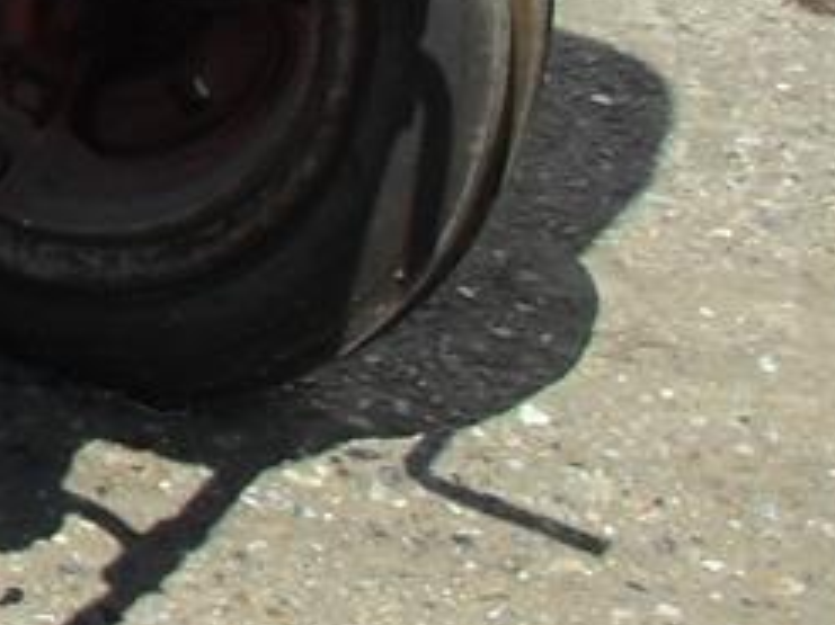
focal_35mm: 204
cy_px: -578
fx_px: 4918
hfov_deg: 8.6
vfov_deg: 7.0
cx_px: -1383
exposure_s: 1/250
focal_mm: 6.3
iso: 100
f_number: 8.4
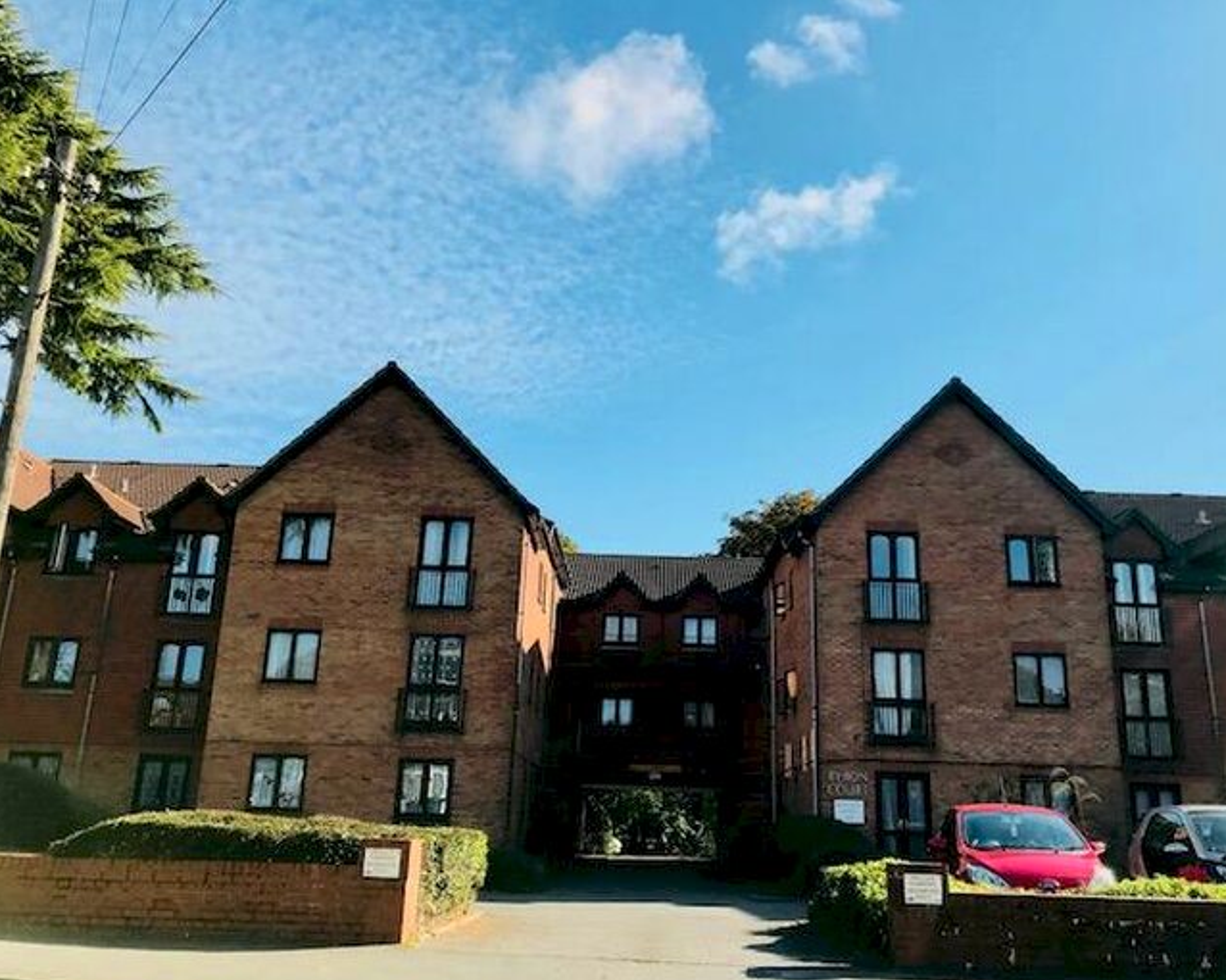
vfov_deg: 48.5
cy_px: 501
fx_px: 1088
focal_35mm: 30
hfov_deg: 58.7
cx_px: 661
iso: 20
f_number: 1.8
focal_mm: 3.99
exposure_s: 1/2179
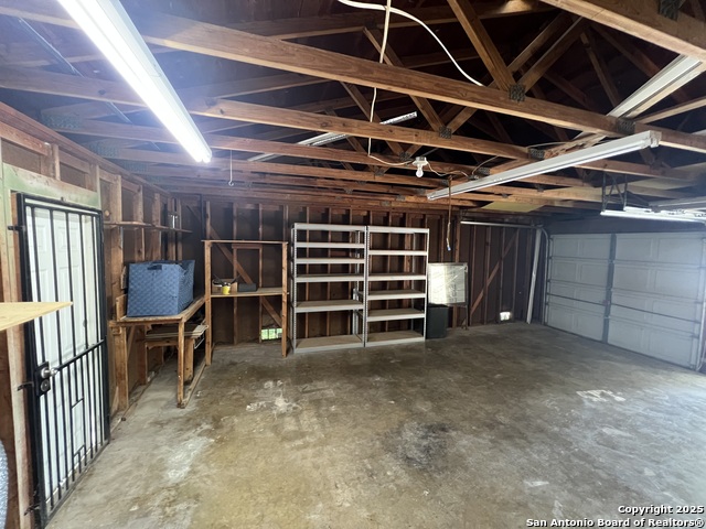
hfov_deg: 106.2
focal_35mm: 13
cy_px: 264
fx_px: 265
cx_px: 353
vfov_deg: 89.9
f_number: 1.8
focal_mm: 1.57
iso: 800
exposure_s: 1/40
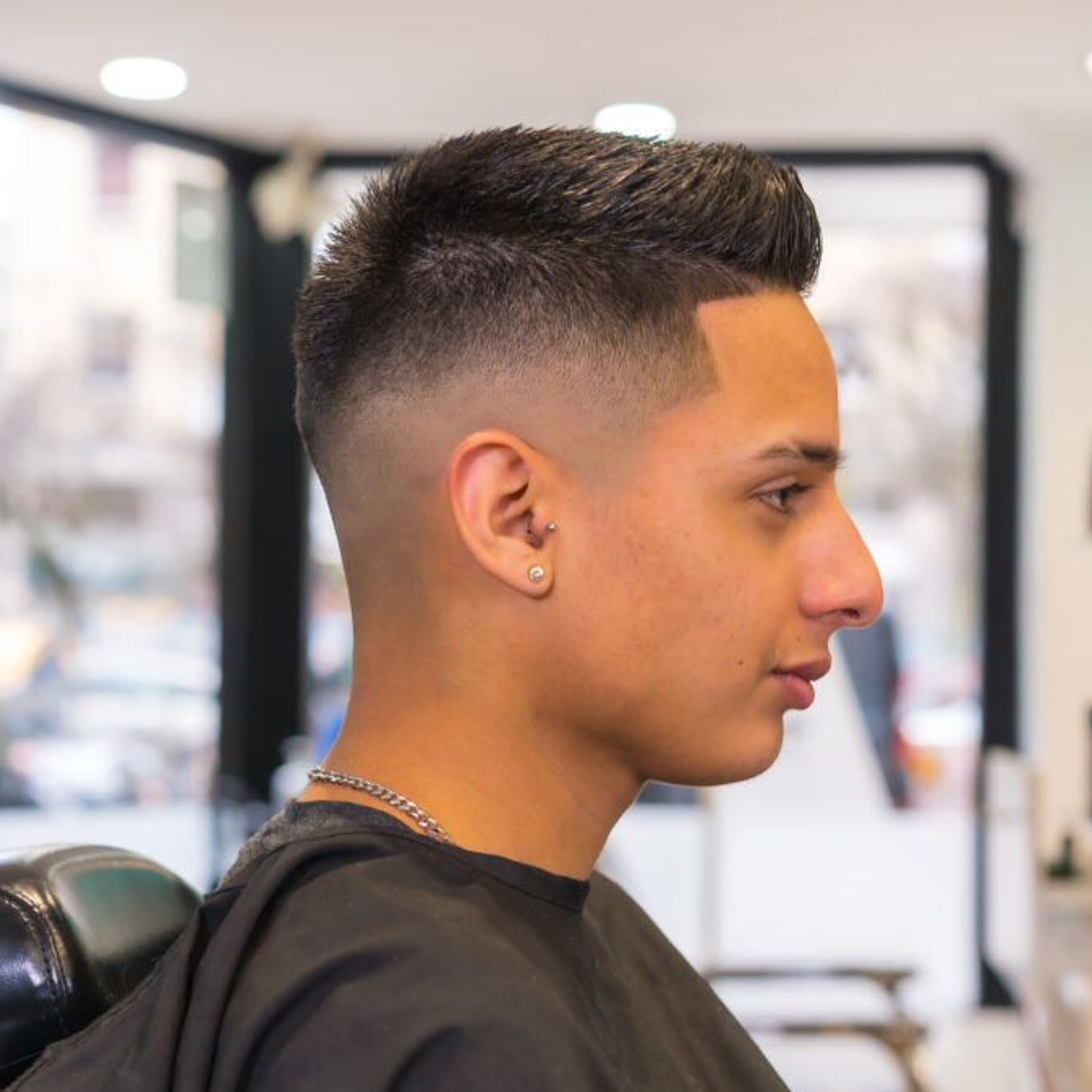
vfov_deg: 24.3
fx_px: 2534
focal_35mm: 71
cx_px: 545
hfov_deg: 24.3
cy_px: 659
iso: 500
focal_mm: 55
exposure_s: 1/100
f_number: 4
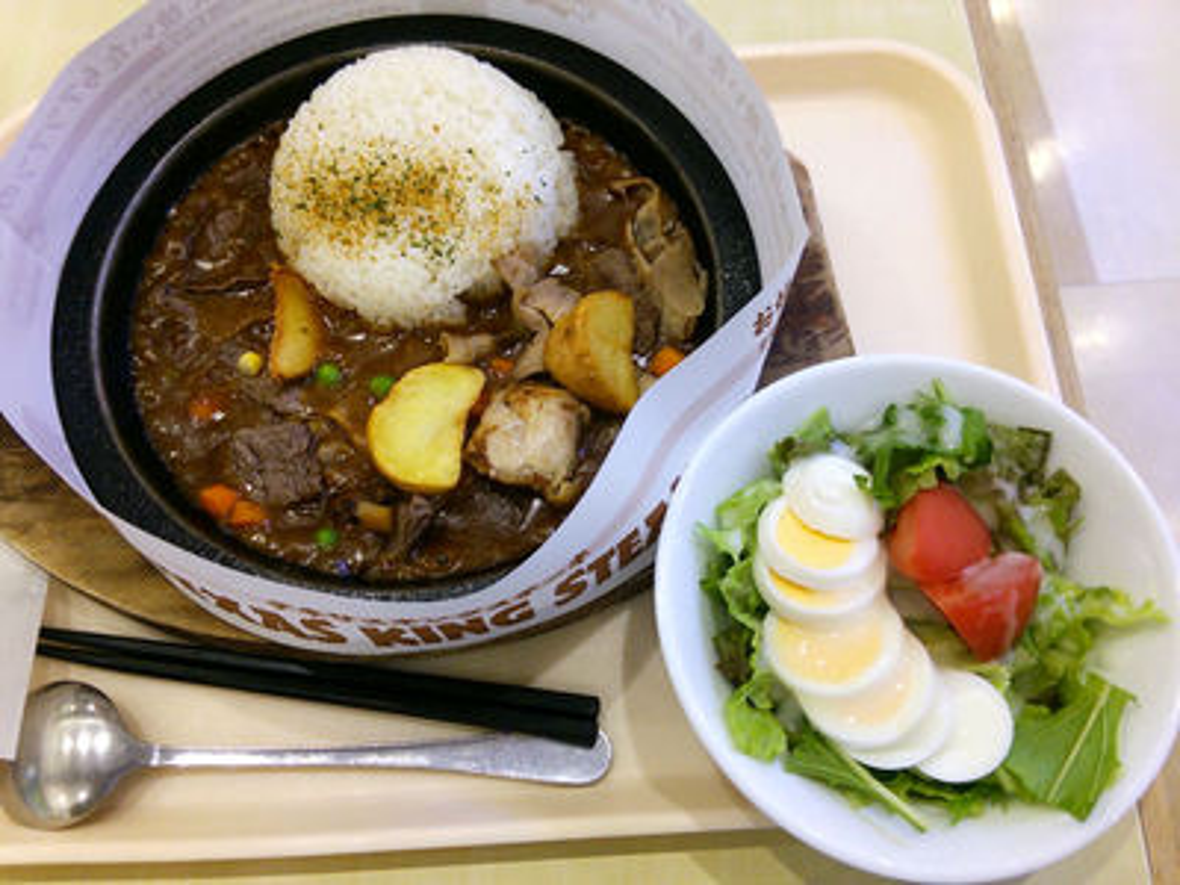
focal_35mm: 30
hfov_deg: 60.0
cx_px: 590
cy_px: 442
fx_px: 1023
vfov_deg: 46.8
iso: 80
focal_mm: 4.06
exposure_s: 1/56
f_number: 1.94
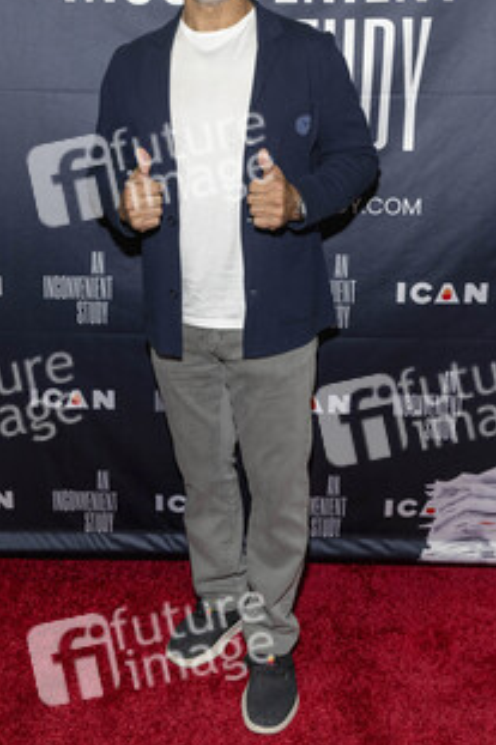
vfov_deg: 51.9
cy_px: 290
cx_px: 220
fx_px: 758
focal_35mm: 37
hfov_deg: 36.2
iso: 800
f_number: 5.6
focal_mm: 28.5
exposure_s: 1/200
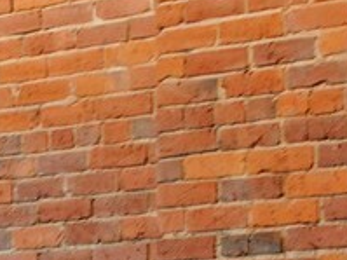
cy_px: 407
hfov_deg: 8.6
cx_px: 78
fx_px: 2304
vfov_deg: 6.4
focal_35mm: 230
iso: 100
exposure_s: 4
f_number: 11
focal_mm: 28
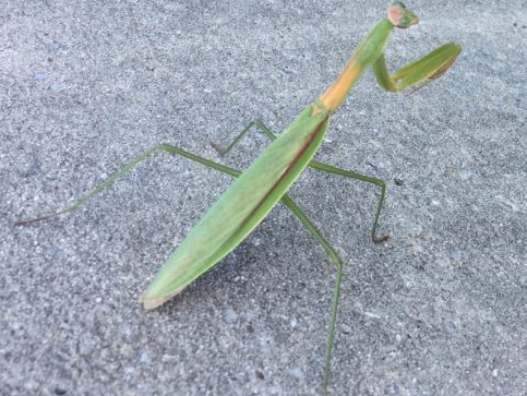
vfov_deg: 26.6
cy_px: 80
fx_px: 823
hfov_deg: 34.9
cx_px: 380
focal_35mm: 54
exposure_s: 1/120
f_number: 2.2
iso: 32
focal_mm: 4.15
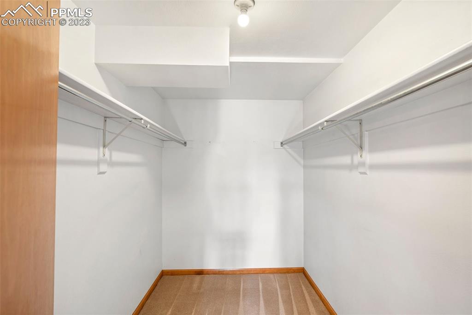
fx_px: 210
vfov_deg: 73.7
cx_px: 236
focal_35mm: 16
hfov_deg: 96.8
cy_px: 158
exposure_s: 1/1.25
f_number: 10
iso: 250
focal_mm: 16
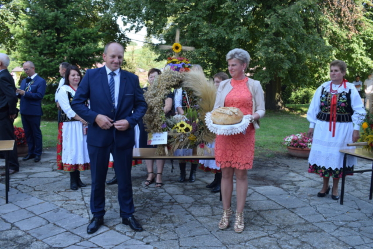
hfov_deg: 55.1
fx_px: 358
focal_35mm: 34
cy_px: 124
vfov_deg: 38.4
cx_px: 186
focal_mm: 23
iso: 400
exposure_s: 1/250
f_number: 8
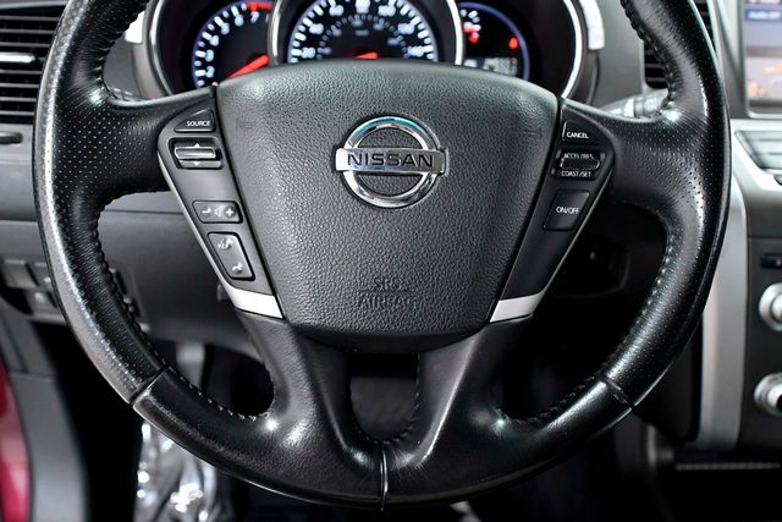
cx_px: 391
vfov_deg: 34.2
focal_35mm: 39
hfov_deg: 49.5
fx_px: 847
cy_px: 261
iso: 2500
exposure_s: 1/125
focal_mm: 26
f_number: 4.5
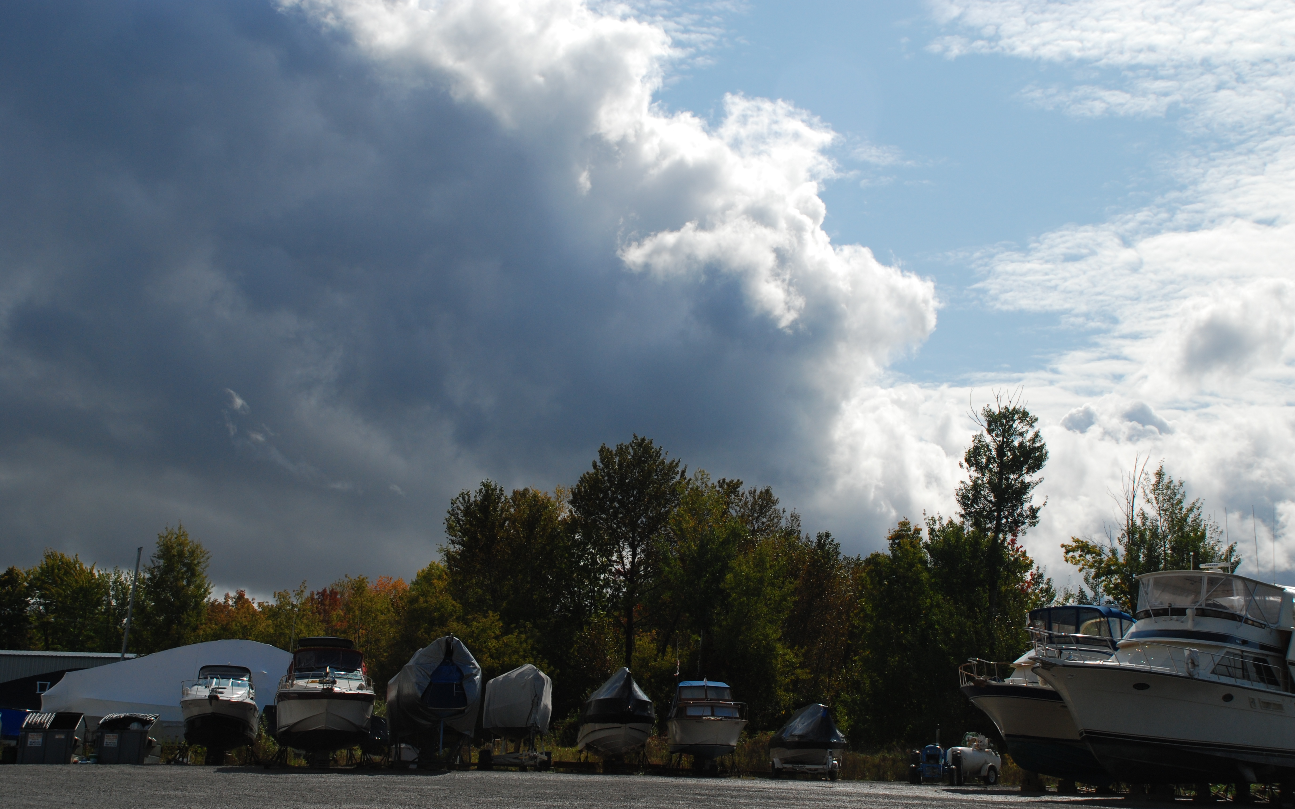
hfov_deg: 37.2
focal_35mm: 55
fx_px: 1924
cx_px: 657
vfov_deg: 23.8
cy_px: 425
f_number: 7.1
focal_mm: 35
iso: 200
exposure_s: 1/2000
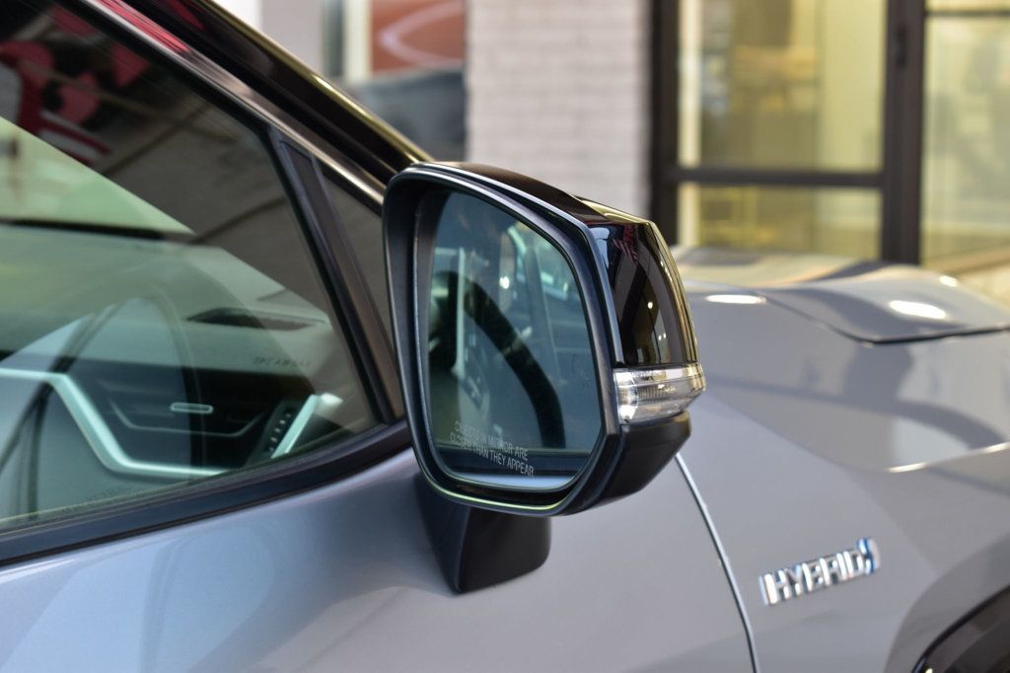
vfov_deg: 16.5
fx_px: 2314
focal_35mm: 82
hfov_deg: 24.6
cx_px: 505
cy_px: 336
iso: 400
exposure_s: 1/20
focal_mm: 55
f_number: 6.3
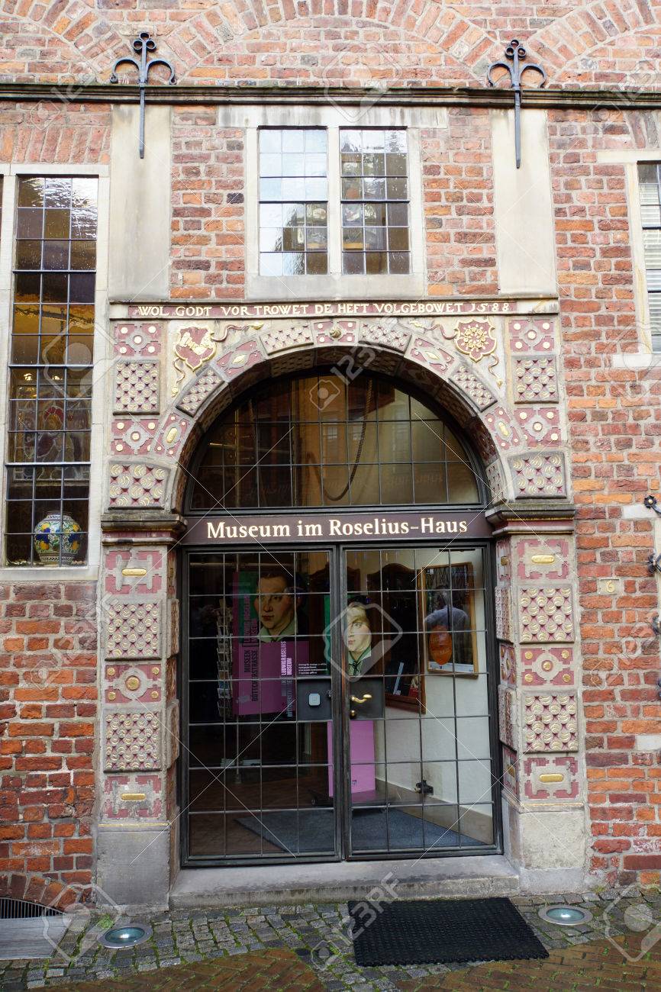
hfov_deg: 46.4
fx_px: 772
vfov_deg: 65.5
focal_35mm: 28
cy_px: 496
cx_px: 330
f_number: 8
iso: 200
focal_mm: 19.1
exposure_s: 1/15
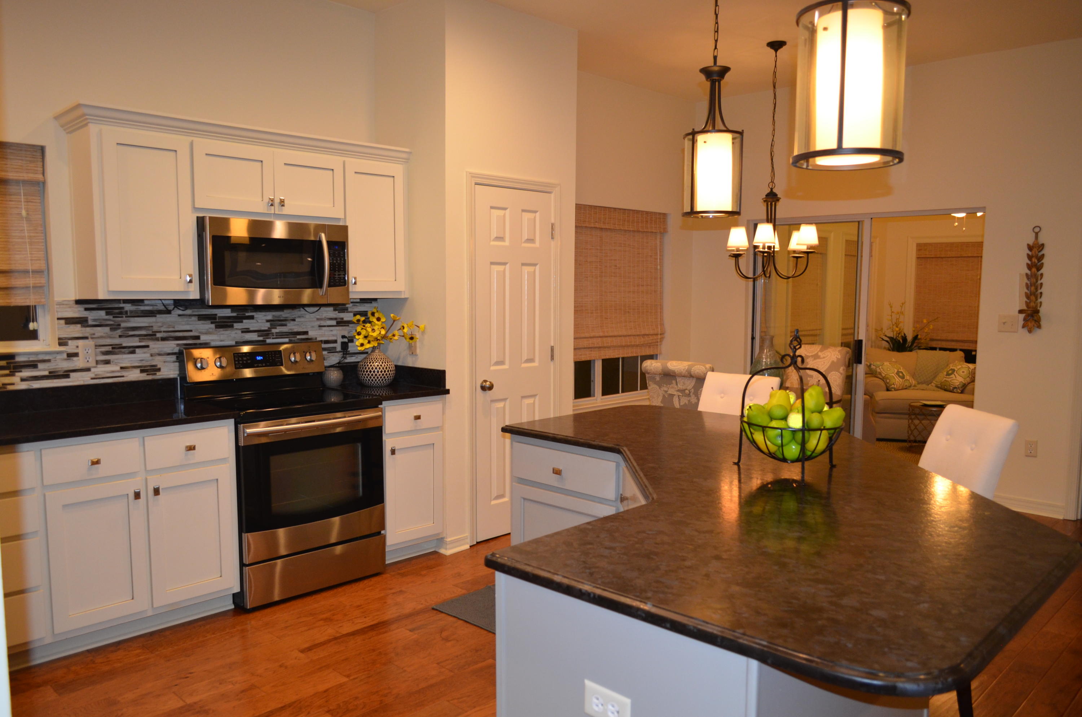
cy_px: 358
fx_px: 810
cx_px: 541
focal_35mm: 27
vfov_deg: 47.7
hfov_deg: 67.5
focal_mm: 18
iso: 800
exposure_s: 1/60
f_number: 3.5
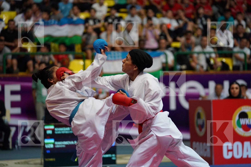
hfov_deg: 14.7
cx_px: 126
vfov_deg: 9.8
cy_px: 84
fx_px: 976
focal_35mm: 140
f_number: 2.8
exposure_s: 1/1000
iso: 4000
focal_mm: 140
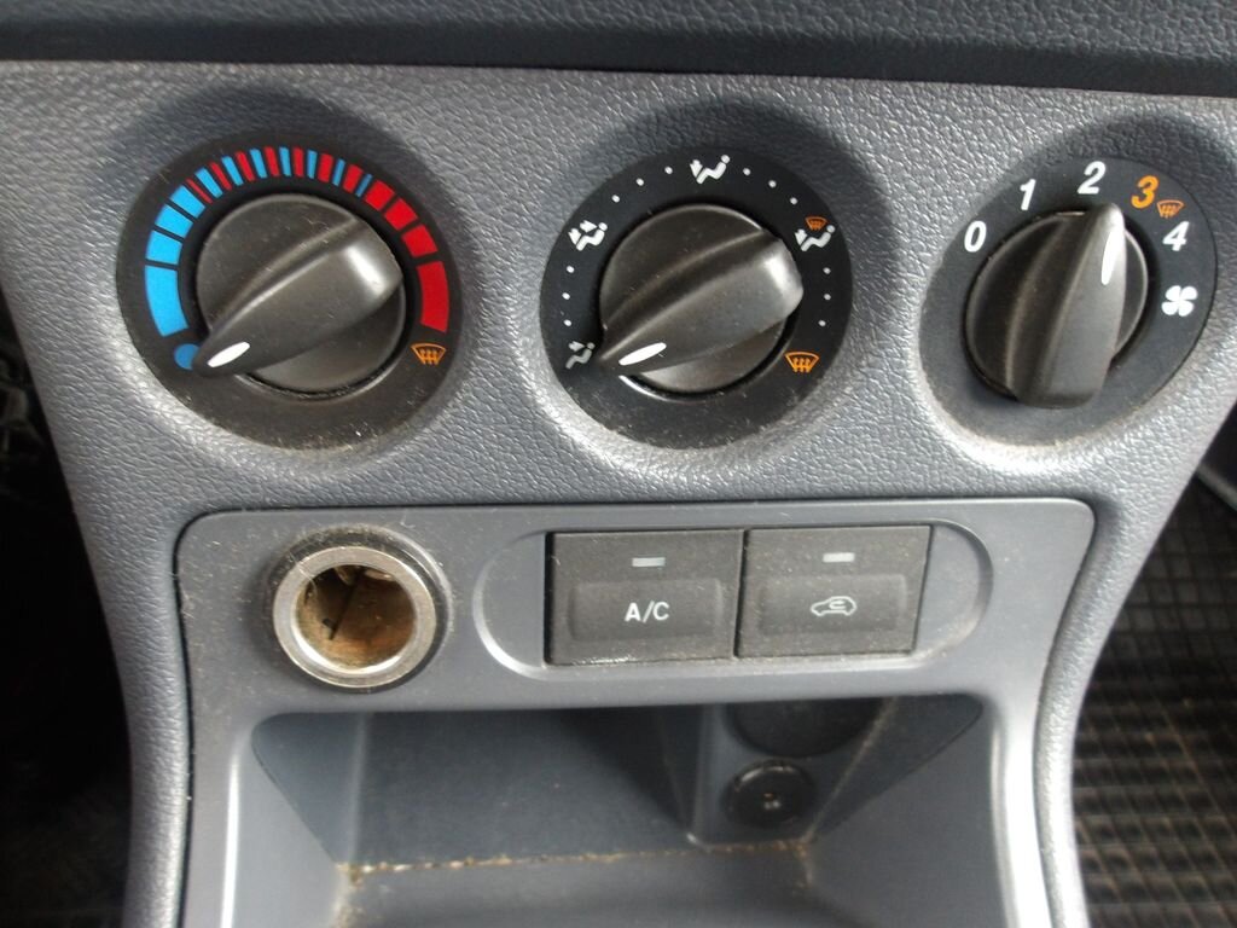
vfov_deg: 51.4
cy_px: 464
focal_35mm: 27
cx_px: 618
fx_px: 965
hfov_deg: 65.3
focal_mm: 4.9
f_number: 3
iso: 415
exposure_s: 1/15
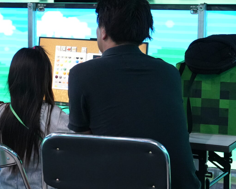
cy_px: 69
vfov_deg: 14.0
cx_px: -47
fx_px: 768
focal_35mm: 110
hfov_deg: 16.7
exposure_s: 1/160
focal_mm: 47
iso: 5000
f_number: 4
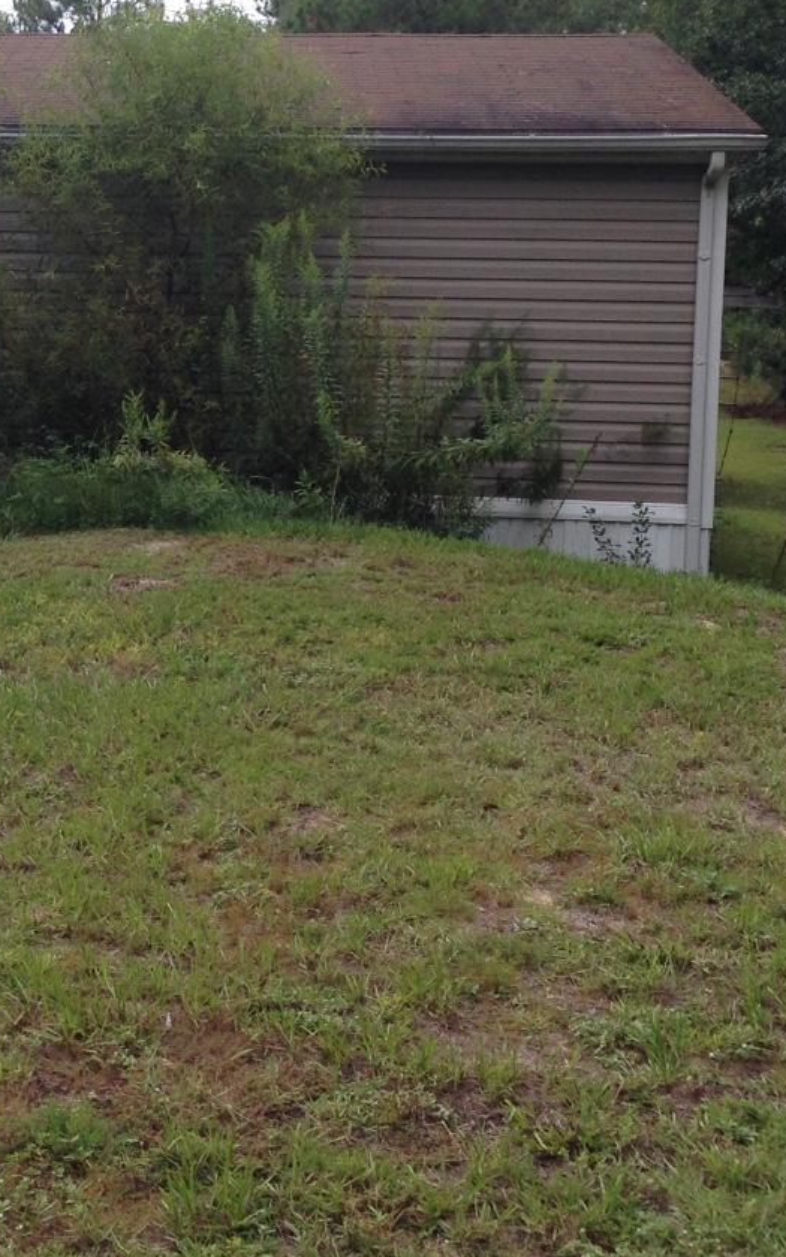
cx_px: -42
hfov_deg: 18.5
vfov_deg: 30.0
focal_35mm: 68
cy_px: 406
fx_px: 2331
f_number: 2.4
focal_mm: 4.12
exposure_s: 1/493
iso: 50
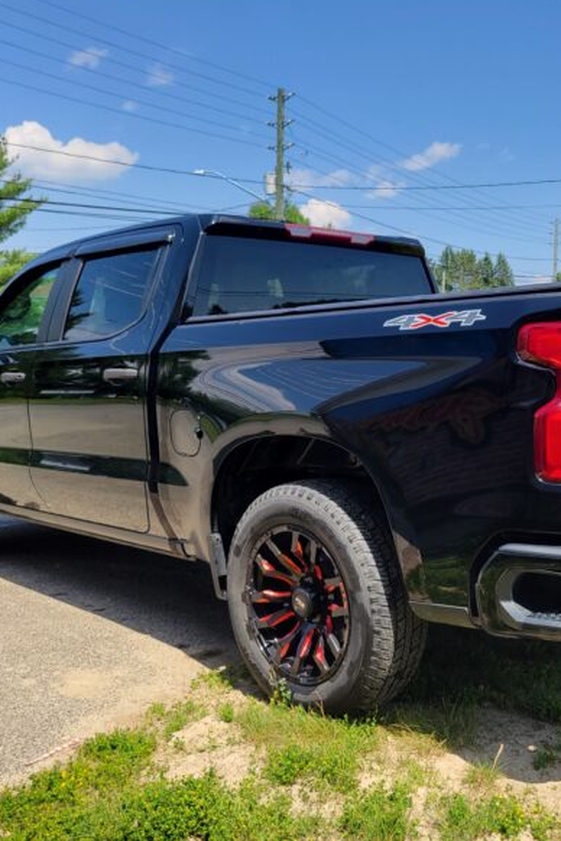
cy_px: 413
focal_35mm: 37
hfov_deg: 35.4
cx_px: 392
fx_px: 865
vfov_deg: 51.9
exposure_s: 1/1238
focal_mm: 5.4
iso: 40
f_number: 1.8
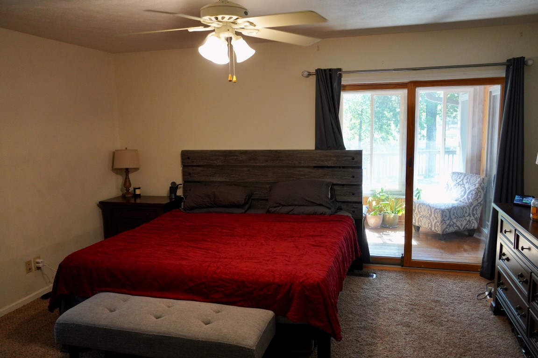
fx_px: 418
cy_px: 179
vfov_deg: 46.4
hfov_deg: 65.5
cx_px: 269
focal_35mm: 28
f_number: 4
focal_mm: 19
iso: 1250
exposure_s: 1/160
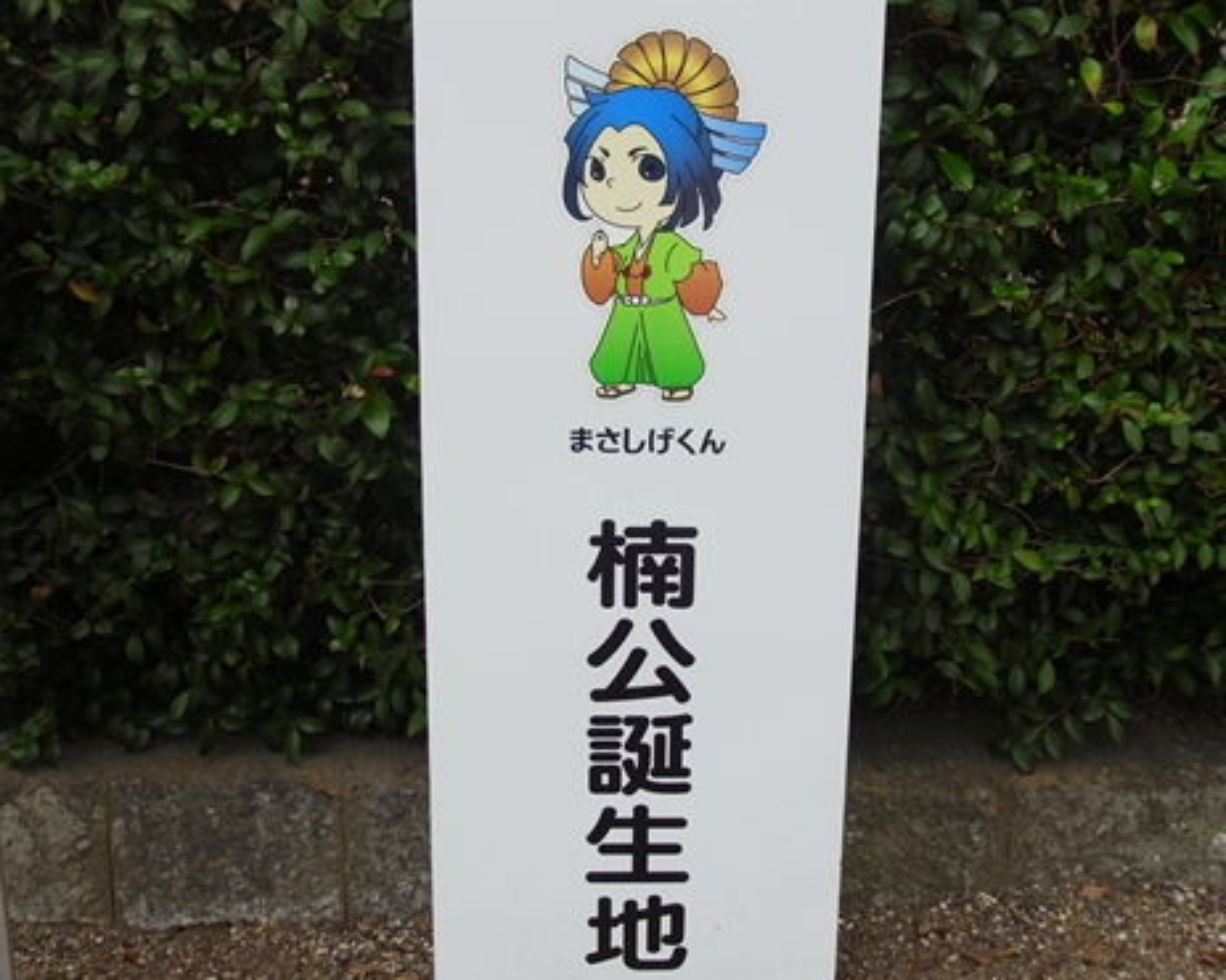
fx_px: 1560
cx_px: 665
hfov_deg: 42.9
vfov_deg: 34.9
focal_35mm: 43
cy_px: 487
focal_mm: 17
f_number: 4.2
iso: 200
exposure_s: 1/640
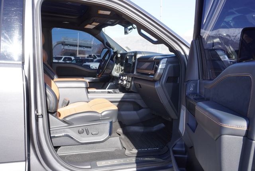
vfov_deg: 41.8
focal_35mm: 32
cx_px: 128
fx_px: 223
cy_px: 86
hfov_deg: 59.4
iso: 100
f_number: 5.6
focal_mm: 21
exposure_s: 1/125
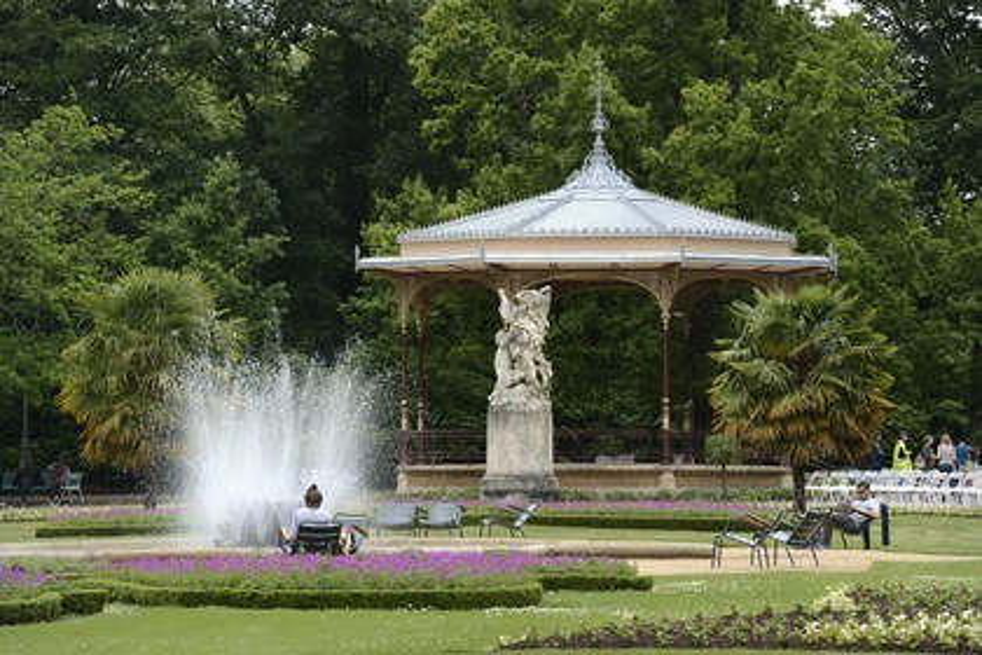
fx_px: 5455
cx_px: 491
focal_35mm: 200
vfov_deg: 6.9
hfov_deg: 10.3
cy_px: 328
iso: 200
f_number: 10
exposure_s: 1/200
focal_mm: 200
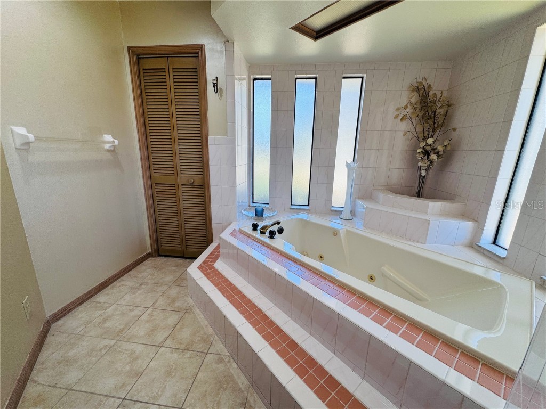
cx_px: 273
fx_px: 221
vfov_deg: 85.7
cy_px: 204
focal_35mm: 14
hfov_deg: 102.1
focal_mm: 2.22
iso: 80
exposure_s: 1/120
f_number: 2.2
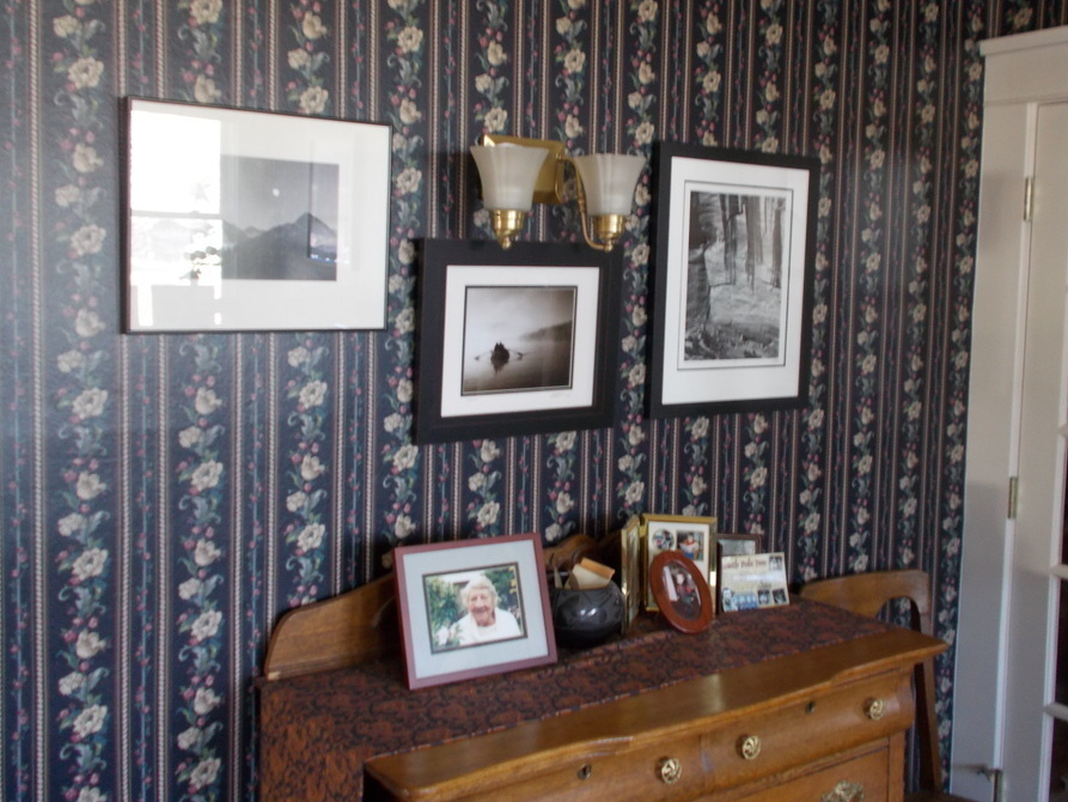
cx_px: 593
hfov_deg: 47.8
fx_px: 1203
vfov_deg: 36.8
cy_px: 354
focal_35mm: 39
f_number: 3.6
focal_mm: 6
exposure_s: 1/3
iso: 200
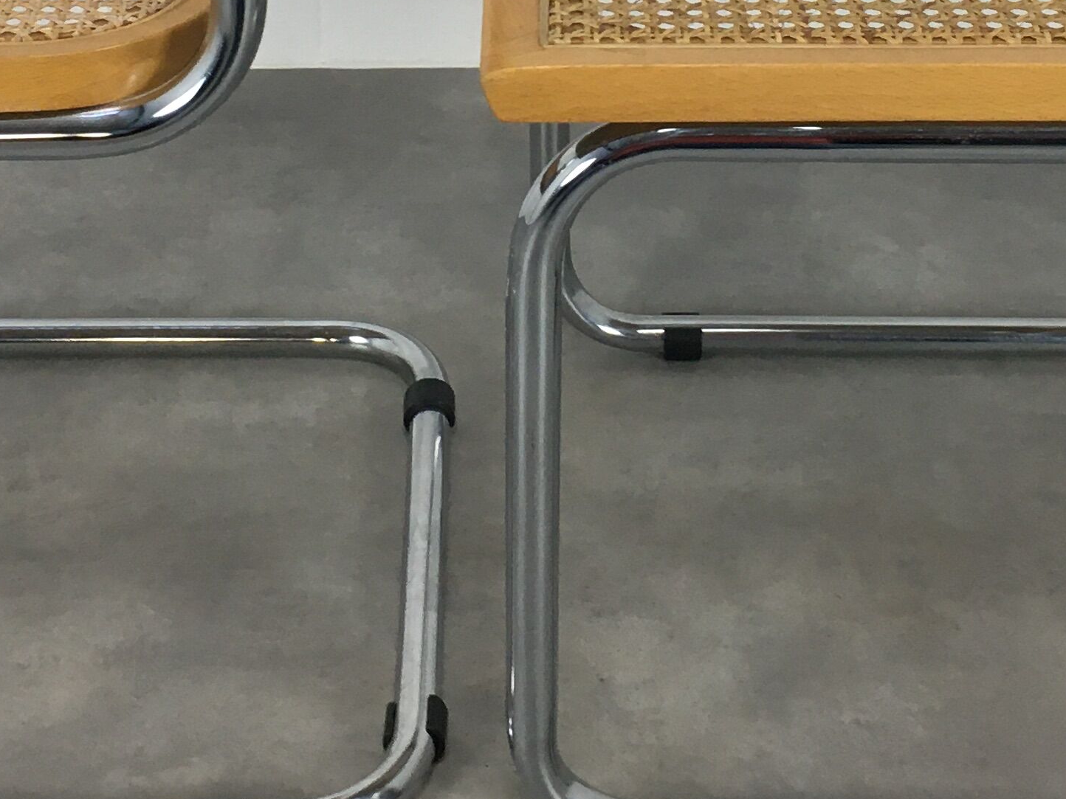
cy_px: 43
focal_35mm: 81
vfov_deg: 17.9
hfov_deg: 24.1
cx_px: 513
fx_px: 2494
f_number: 2.2
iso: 40
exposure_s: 1/33
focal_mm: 4.15
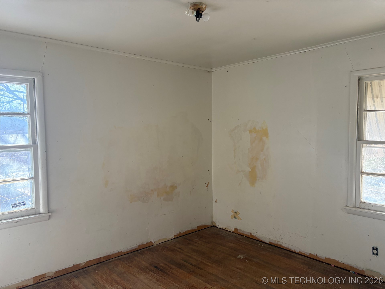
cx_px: 192
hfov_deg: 67.3
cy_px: 144
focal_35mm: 26
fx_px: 289
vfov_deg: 53.1
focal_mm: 5.96
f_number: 1.6
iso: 125
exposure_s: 1/156
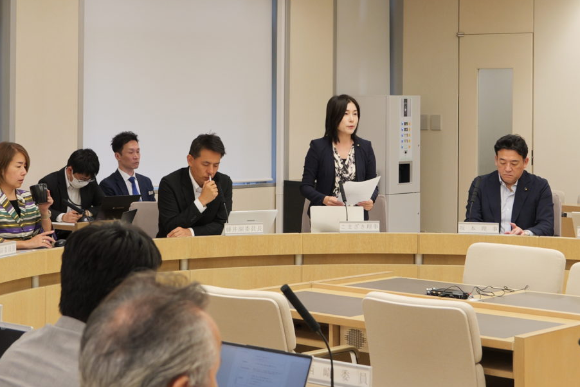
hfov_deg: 23.1
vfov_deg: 15.4
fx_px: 1417
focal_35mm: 88
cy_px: 82
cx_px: 320
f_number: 4
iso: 800
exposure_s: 1/60
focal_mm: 31
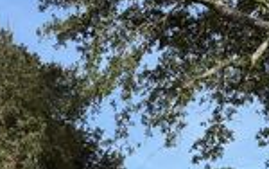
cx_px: 47
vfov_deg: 13.5
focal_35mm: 85
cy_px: 321
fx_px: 624
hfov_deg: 23.9
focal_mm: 6.76
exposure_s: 1/3953
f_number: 1.78
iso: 80
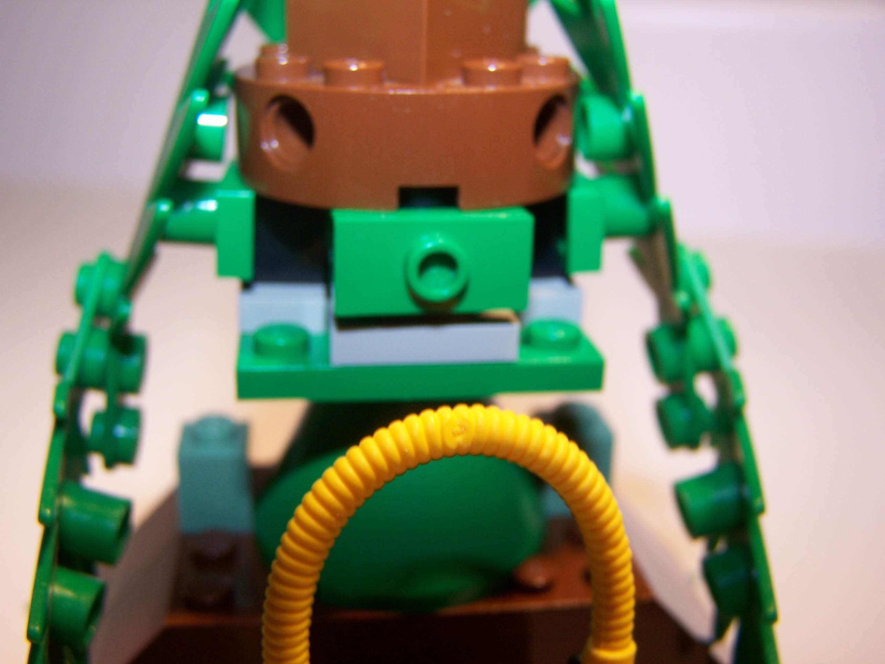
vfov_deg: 37.7
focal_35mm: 38
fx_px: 972
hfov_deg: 49.0
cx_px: 442
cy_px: 332
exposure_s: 1/60
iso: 80
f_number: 2.8
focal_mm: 6.3
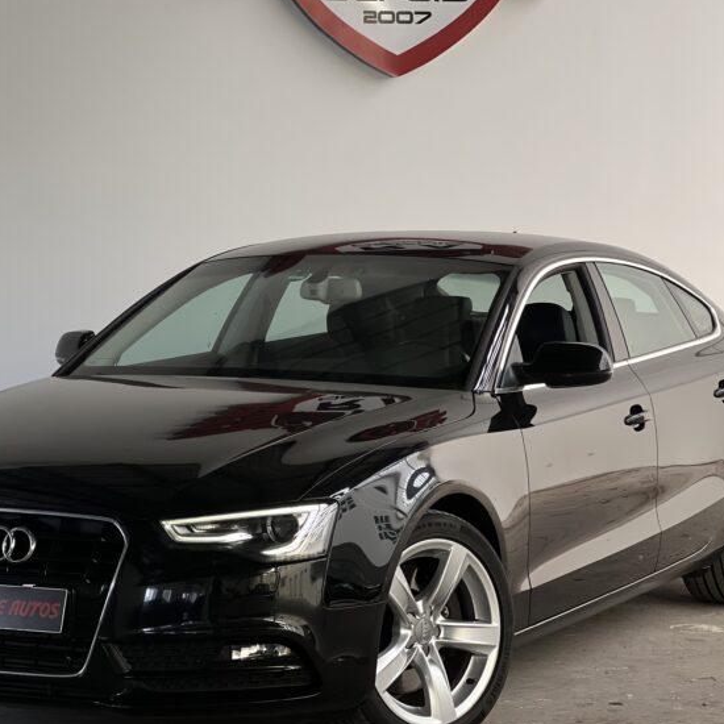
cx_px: 291
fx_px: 2343
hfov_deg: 17.6
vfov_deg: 17.6
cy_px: 346
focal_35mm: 99
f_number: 2.8
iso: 125
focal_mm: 9
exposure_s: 1/121
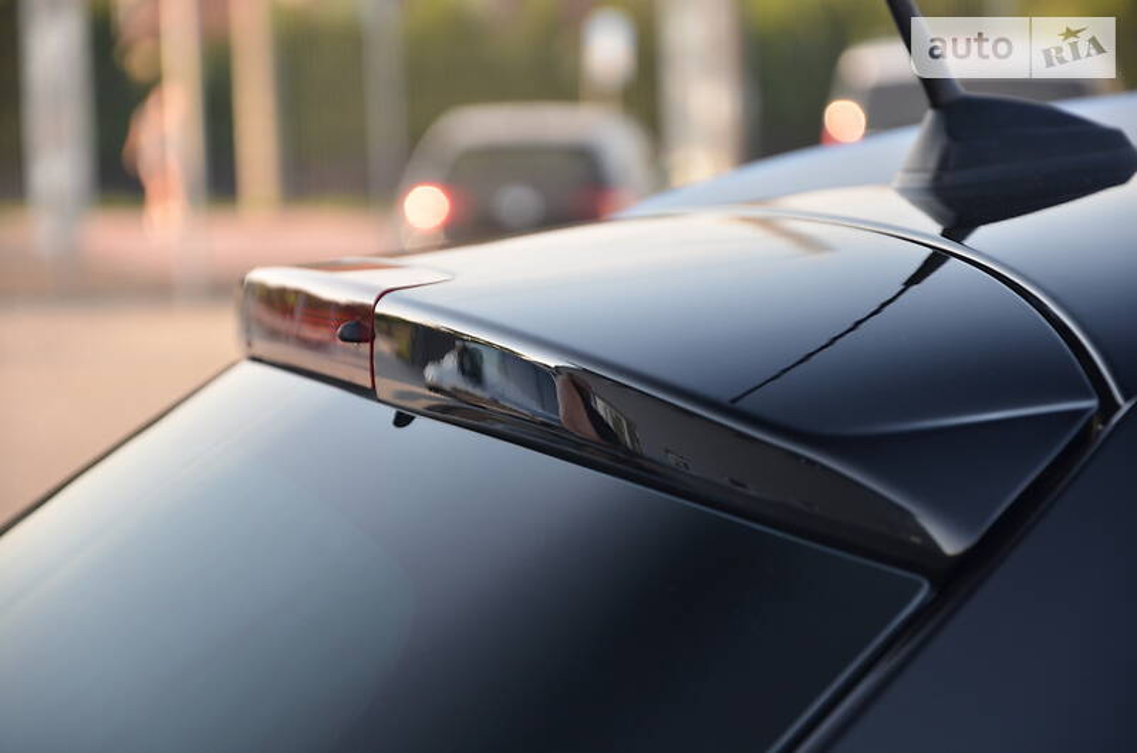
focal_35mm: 158
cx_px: 568
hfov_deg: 13.1
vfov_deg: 8.7
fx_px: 4964
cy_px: 376
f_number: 5.6
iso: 360
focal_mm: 105
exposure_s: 1/125
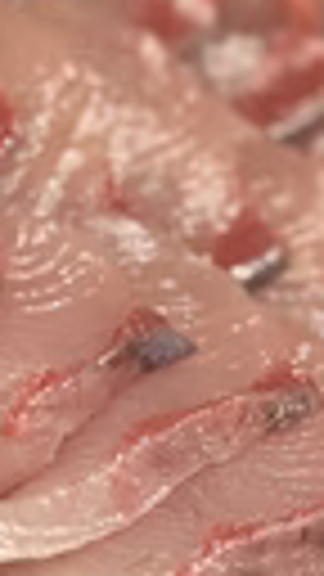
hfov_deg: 7.4
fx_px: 2490
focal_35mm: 163
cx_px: 220
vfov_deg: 13.1
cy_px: 122
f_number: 1.78
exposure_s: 1/60
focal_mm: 6.76
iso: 250
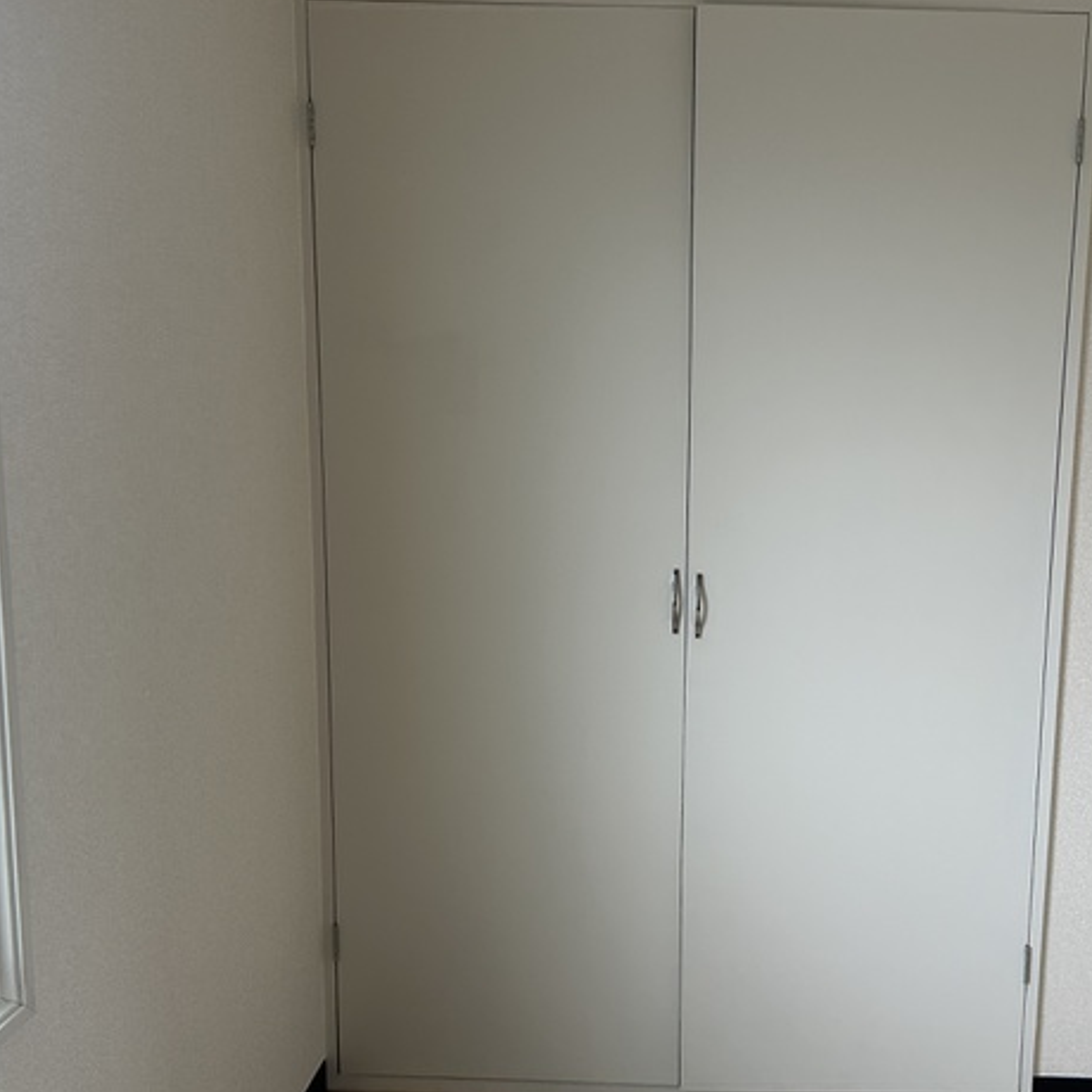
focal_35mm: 35
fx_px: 1249
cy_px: 547
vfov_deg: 47.2
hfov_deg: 46.7
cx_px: 705
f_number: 1.5
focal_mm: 5.7
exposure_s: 1/100
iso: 125
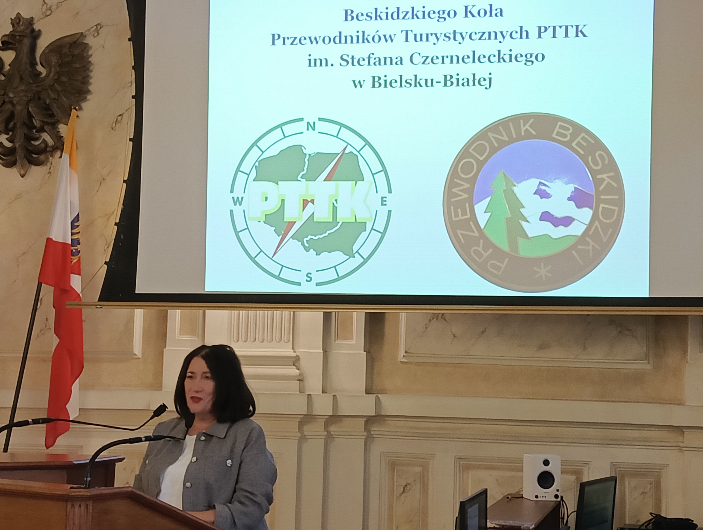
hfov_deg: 25.6
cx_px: 352
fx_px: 1546
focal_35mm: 76
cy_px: 265
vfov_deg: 19.4
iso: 640
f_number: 1.8
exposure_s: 1/100
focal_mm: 4.05
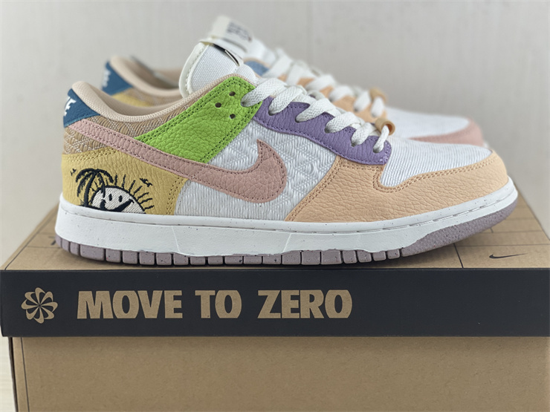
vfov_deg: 22.9
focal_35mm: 64
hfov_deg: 30.3
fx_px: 1017
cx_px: 275
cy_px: 206
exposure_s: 1/100
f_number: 2.2
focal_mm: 7.5
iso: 125
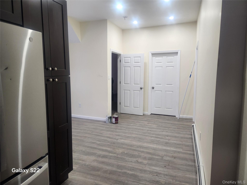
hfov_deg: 73.9
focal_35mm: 23
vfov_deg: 58.9
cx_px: 124
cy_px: 92
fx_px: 164
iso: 200
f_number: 1.8
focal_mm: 5.4
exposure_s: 1/120
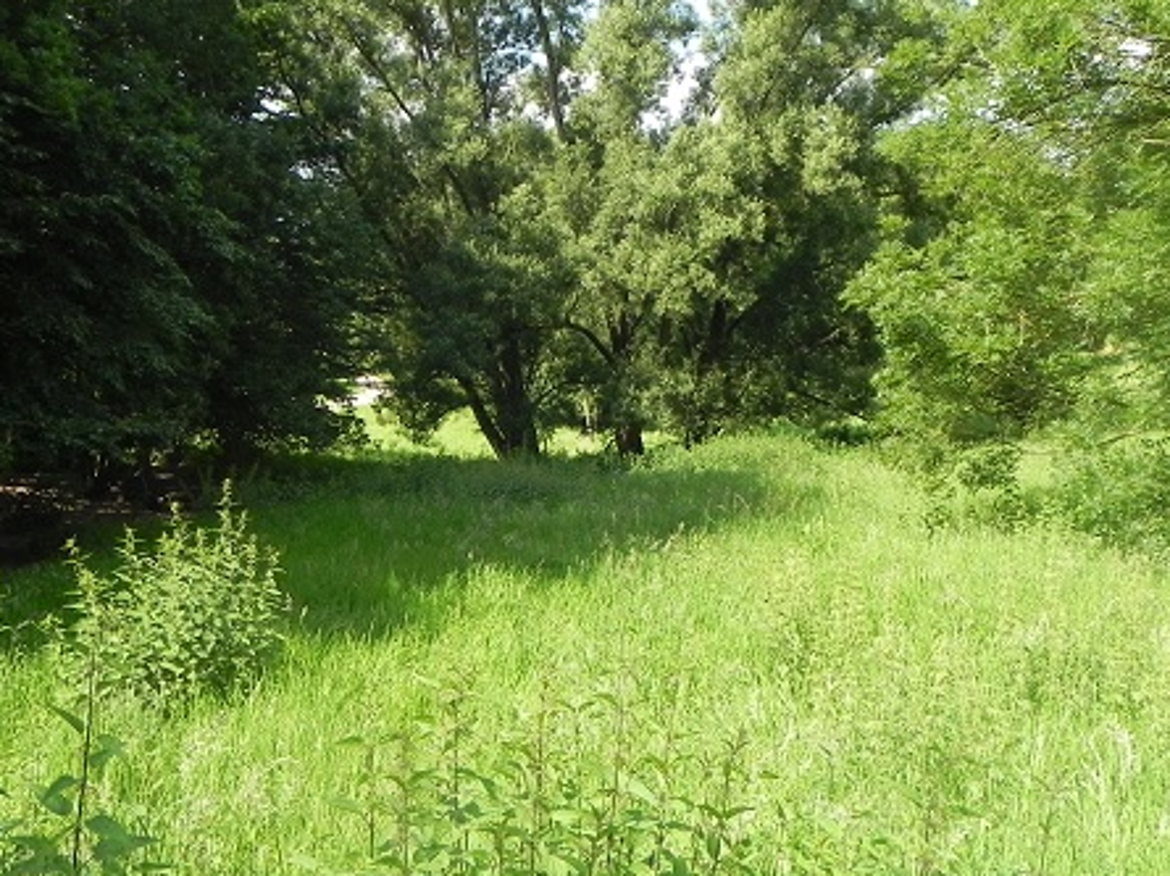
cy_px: 321
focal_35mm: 39
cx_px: 517
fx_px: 1317
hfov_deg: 47.8
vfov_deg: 36.5
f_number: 5.6
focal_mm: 4.6
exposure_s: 1/202
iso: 160
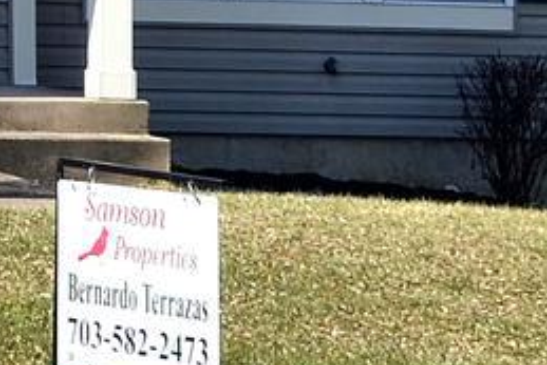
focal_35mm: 260
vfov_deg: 5.1
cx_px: -898
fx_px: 3953
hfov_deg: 7.3
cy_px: -572
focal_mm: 22
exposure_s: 1/250
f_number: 8
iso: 125
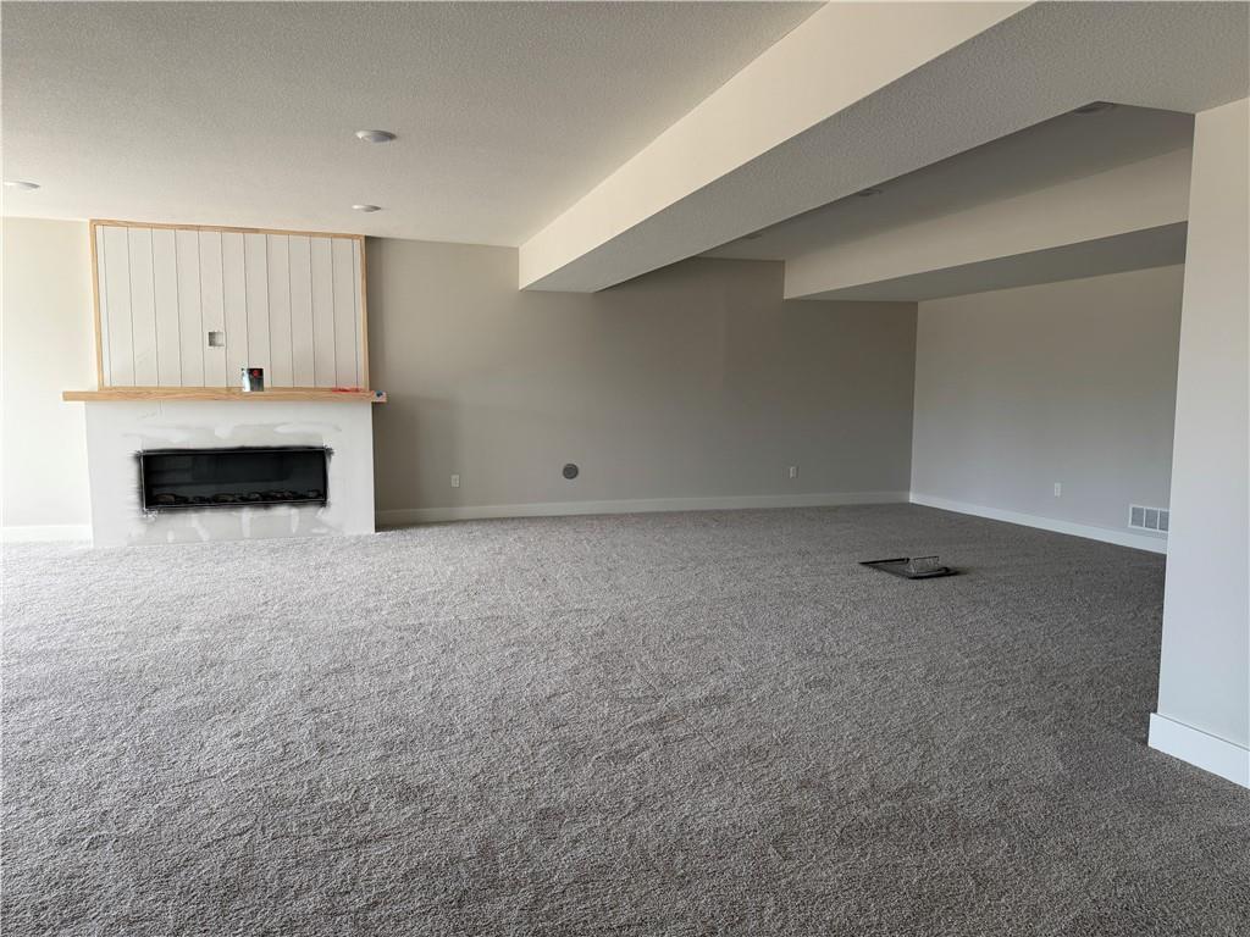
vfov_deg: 56.8
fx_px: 867
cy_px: 468
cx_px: 625
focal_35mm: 24
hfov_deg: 71.6
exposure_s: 1/124
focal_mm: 6.76
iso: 50
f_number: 1.78
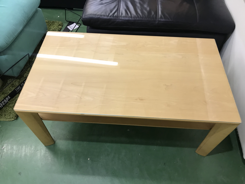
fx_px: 198
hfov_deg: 63.4
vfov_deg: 49.7
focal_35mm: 28
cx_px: 122
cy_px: 92
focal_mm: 3.99
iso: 40
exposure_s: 1/20
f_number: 1.8
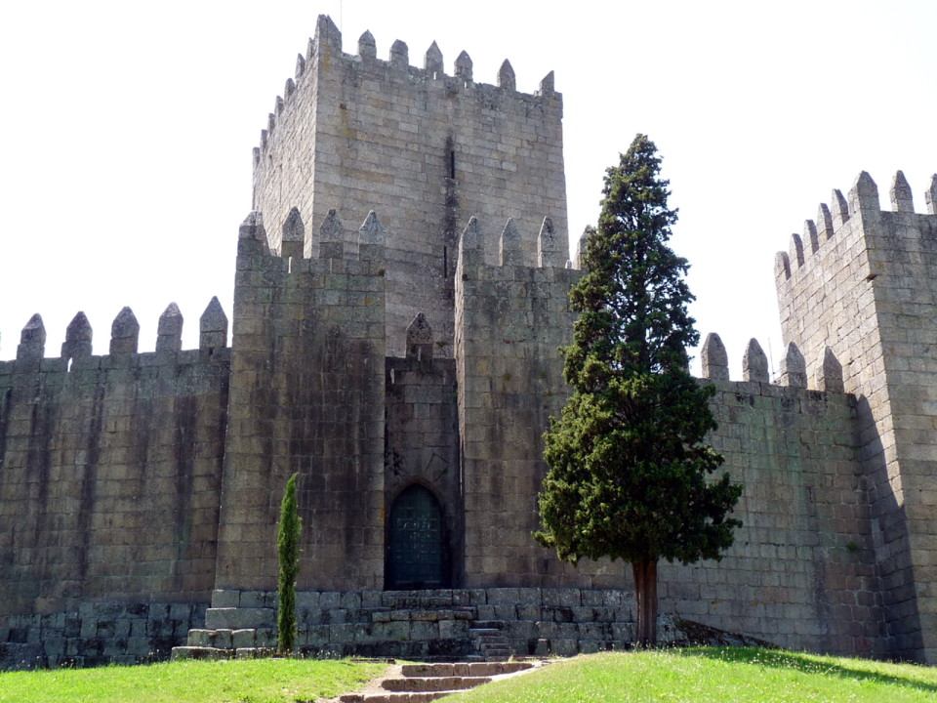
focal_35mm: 43
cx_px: 468
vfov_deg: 33.6
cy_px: 352
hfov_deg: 43.9
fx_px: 1164
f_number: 4
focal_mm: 5.4
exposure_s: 1/200
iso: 100
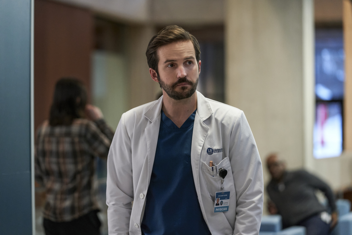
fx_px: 1320
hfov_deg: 15.2
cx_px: 176
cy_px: 118
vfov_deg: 10.2
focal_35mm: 135
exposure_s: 1/320
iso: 4000
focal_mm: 135
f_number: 3.2
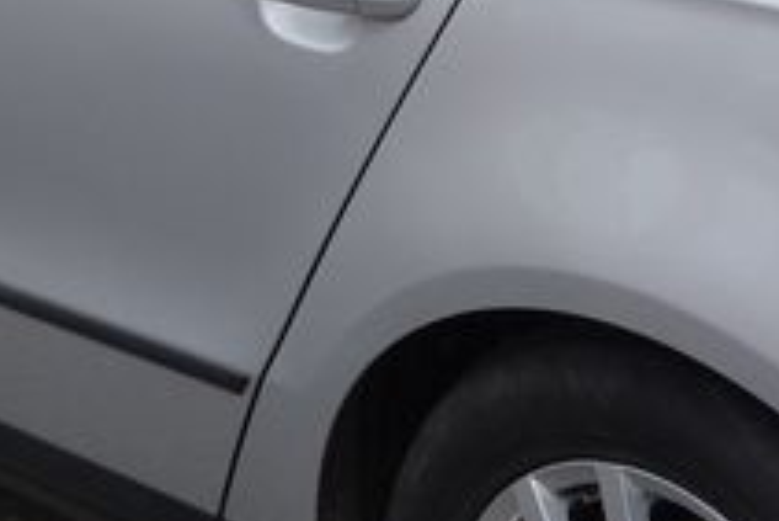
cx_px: 816
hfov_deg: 14.8
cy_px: 6
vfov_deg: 10.0
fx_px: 2945
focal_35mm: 136
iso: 125
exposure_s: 1/400
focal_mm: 10.4
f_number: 5.6
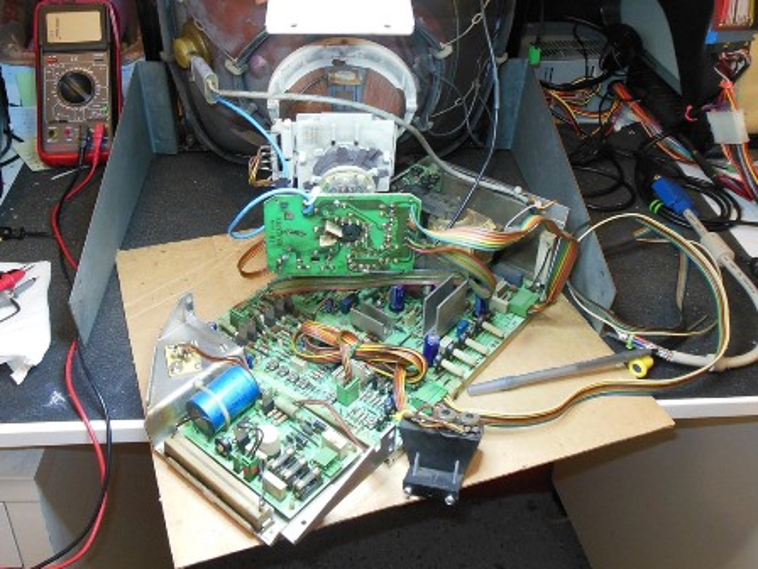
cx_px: 379
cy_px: 284
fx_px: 547
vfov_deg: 54.9
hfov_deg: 69.4
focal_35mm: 25
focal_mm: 4.5
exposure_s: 1/30
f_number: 3.2
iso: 400
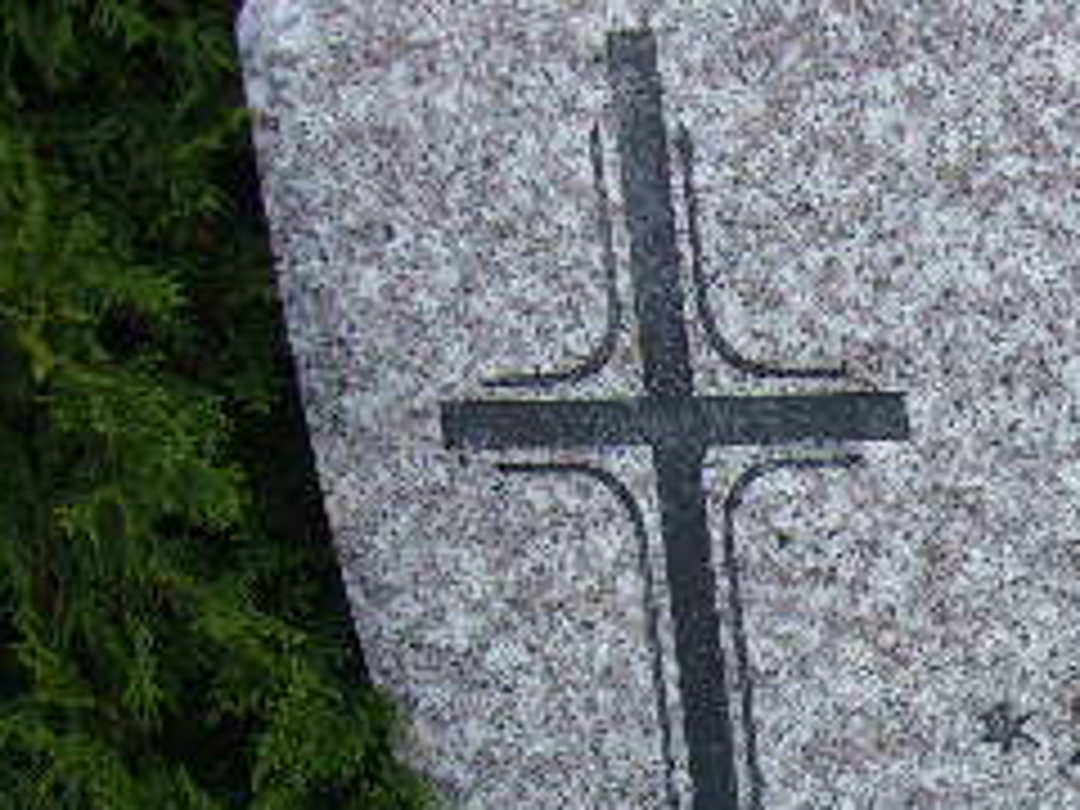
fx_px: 2246
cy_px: 648
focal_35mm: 72
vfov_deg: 20.2
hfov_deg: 24.2
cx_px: 1350
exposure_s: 1/160
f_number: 3
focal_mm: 4.9
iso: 80
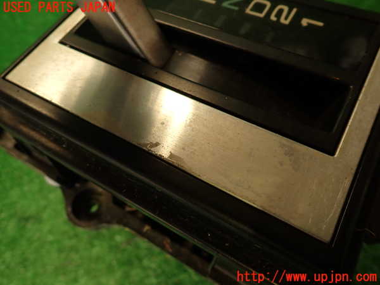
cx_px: 190
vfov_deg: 54.9
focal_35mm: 25
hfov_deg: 69.4
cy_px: 142
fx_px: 274
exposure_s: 1/60
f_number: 2
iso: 125
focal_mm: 4.5
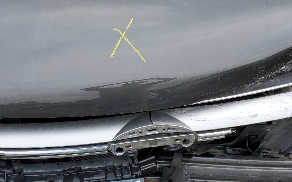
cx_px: 138
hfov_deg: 38.2
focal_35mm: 53
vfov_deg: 24.3
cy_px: 66
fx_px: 422
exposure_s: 1/909
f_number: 1.5
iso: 50
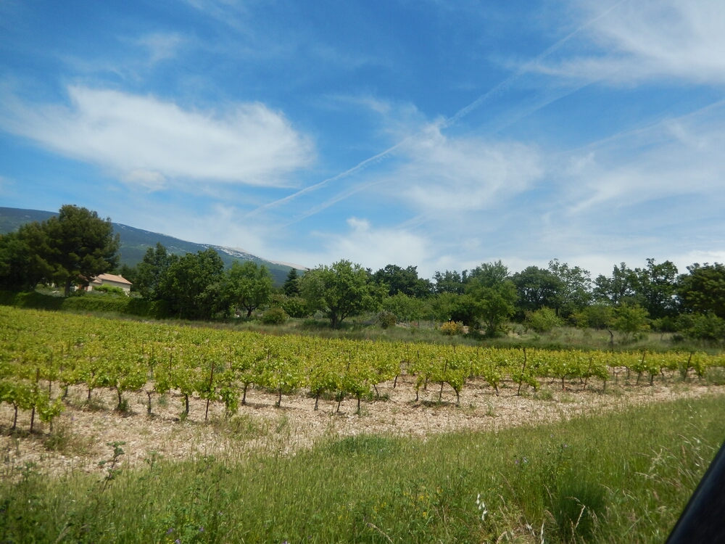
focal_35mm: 25
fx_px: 524
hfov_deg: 69.4
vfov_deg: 54.9
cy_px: 272
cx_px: 362
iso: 125
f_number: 6.8
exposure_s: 1/500
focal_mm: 4.5
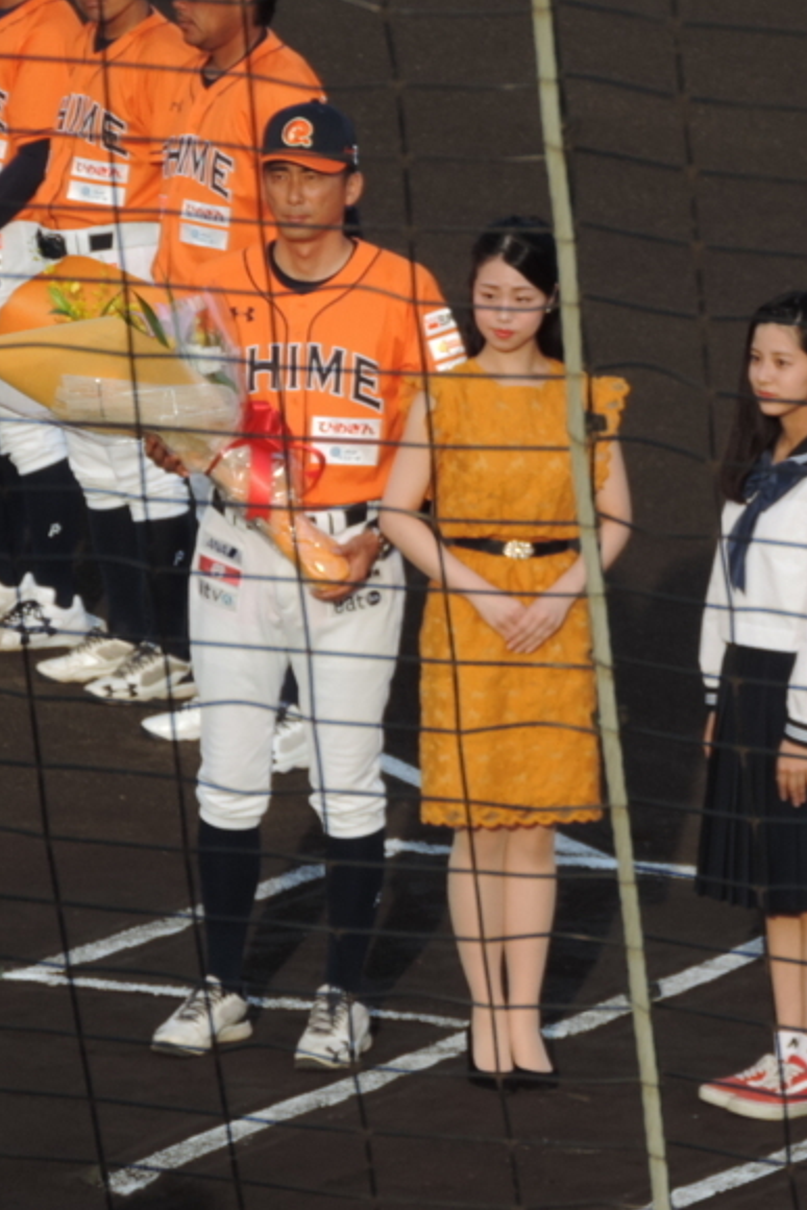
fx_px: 15659
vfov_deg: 4.4
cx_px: 651
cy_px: 613
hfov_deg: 3.0
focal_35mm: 466
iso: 90
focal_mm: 57.9
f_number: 4.8
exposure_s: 1/200
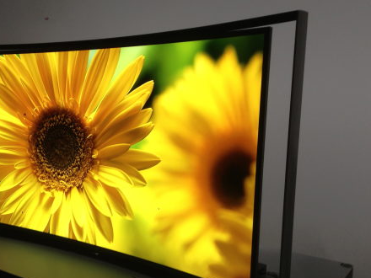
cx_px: 126
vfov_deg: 32.1
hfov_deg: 41.6
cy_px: 156
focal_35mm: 45
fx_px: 482
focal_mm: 4.13
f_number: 2.4
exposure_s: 1/30
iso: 50
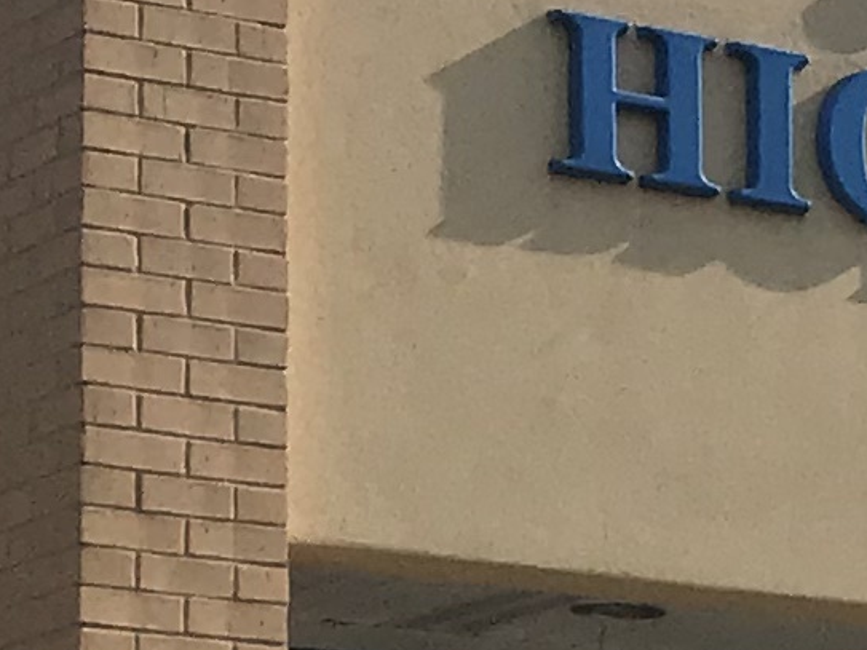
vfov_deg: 7.0
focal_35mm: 208
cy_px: 1044
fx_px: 5208
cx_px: 2055
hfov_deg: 8.7
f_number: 1.8
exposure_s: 1/4367
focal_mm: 3.99
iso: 20
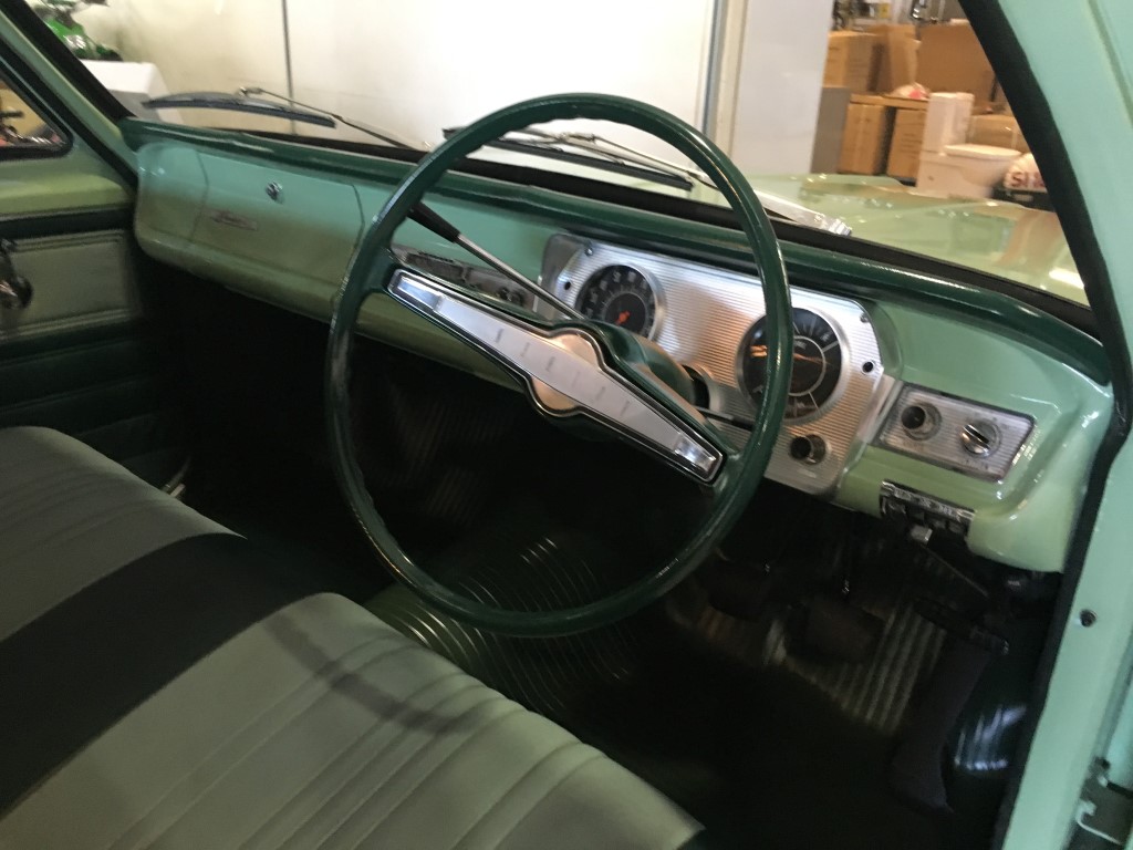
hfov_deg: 61.7
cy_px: 425
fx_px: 949
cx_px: 566
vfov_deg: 48.2
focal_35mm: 29
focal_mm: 4.15
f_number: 2.2
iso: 200
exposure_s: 1/25
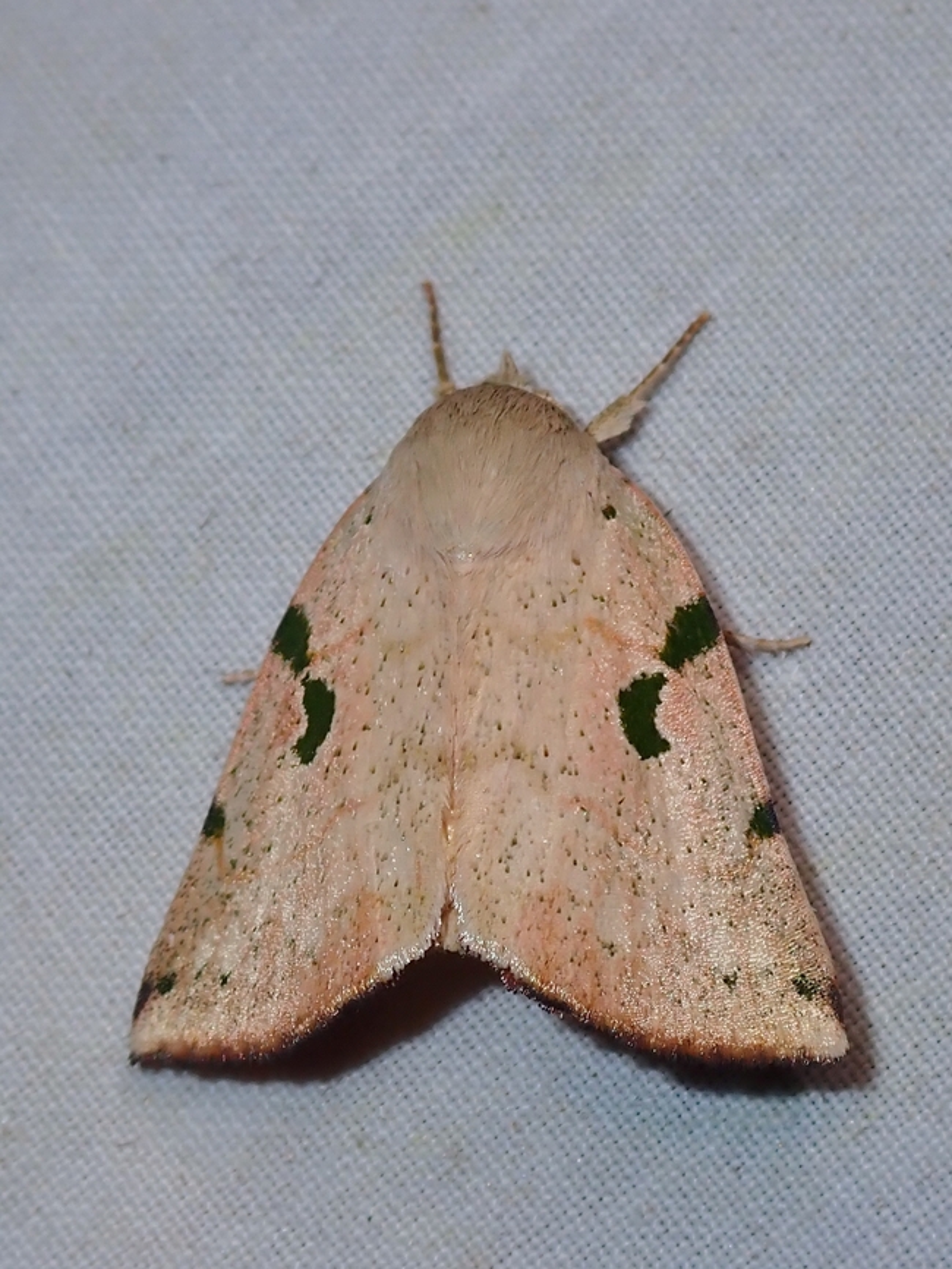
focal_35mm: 100
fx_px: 3665
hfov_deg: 14.8
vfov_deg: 19.6
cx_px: 476
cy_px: 634
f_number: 6.3
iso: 100
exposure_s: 1/400
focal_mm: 18
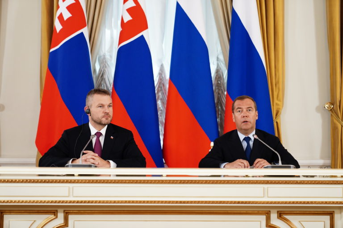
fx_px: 667
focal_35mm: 70
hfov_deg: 28.8
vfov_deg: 19.5
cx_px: 172
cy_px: 114
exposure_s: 1/160
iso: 1600
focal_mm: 70
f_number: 2.8
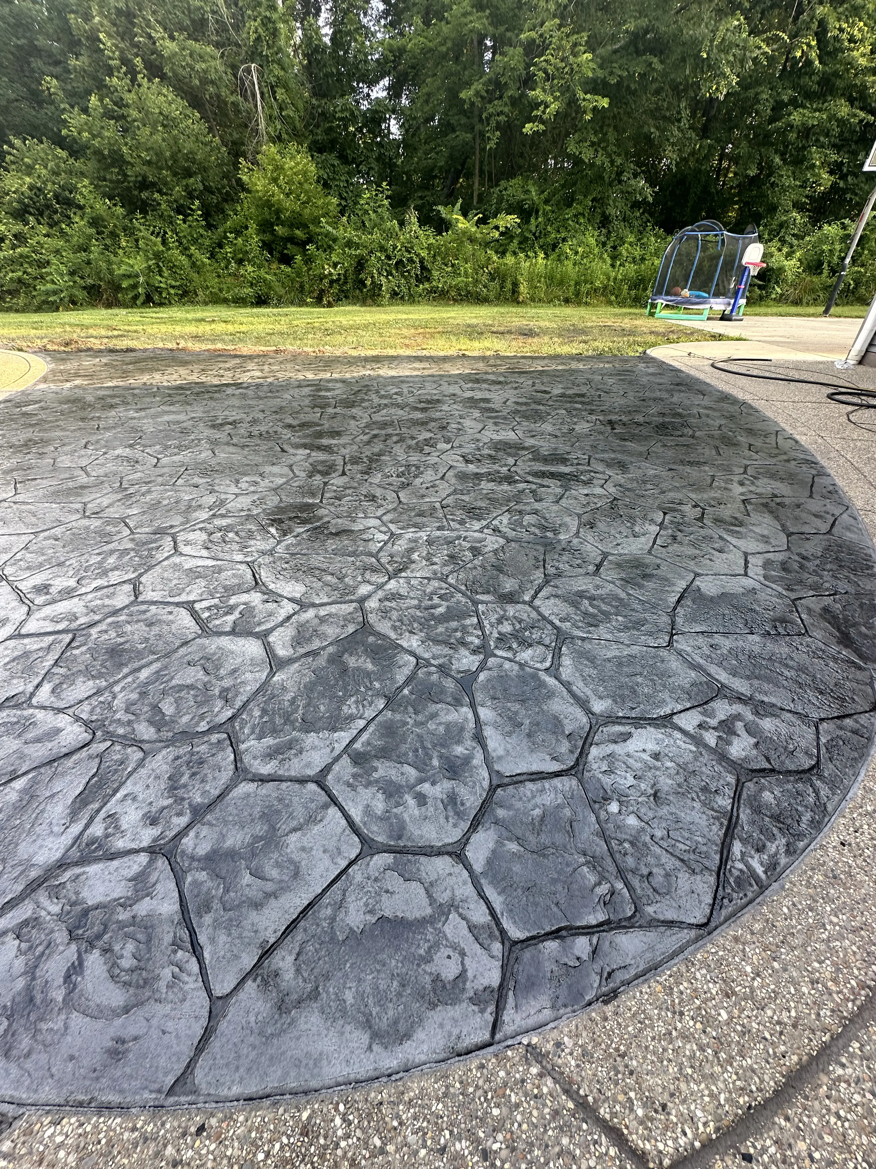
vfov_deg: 102.1
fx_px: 472
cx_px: 438
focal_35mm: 14
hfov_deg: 85.7
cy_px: 584
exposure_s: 1/99
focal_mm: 2.22
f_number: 2.2
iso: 40
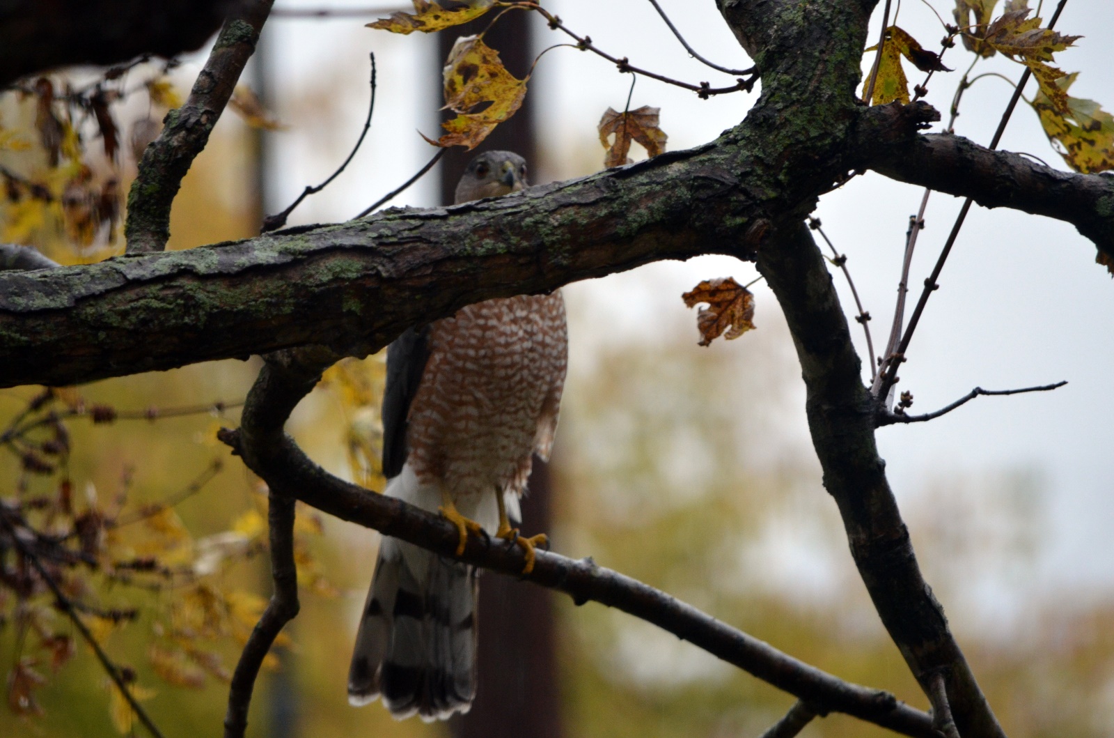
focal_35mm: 450
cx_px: 557
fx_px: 13893
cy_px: 369
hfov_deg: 4.6
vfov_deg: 3.0
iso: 1100
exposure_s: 1/125
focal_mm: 300
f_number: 5.6
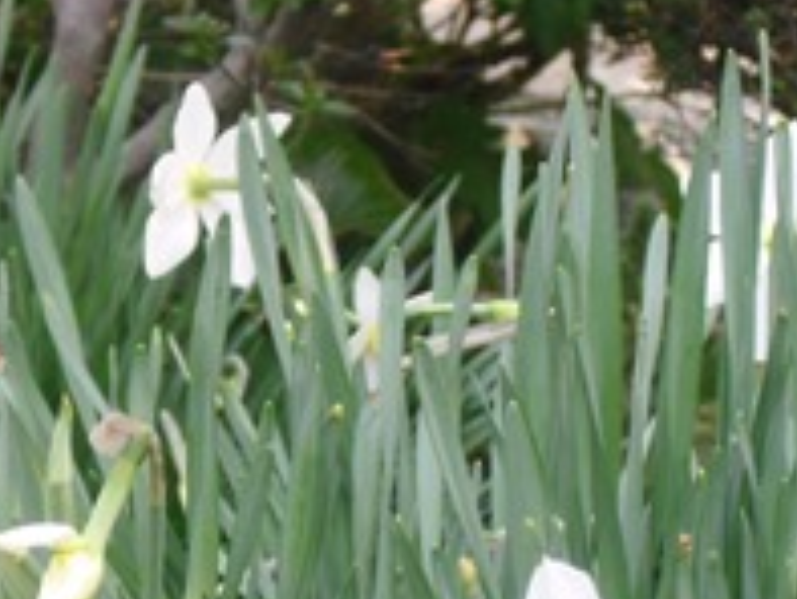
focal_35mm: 164
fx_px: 3778
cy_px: 599
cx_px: 303
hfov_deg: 12.0
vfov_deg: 9.0
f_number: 4.2
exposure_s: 1/100
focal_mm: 11.2
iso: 100
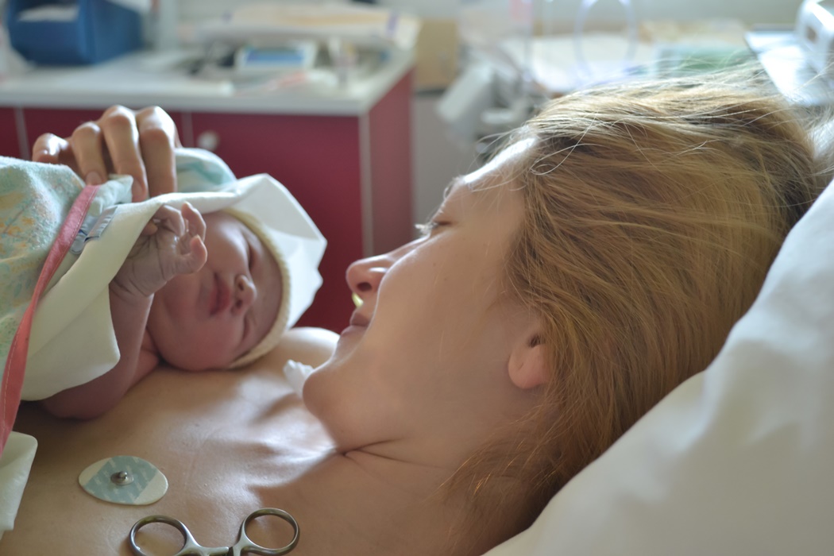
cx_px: 417
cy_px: 278
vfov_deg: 29.9
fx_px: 1042
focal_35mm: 45
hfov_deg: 43.6
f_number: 4.5
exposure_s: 1/30
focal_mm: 30
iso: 800
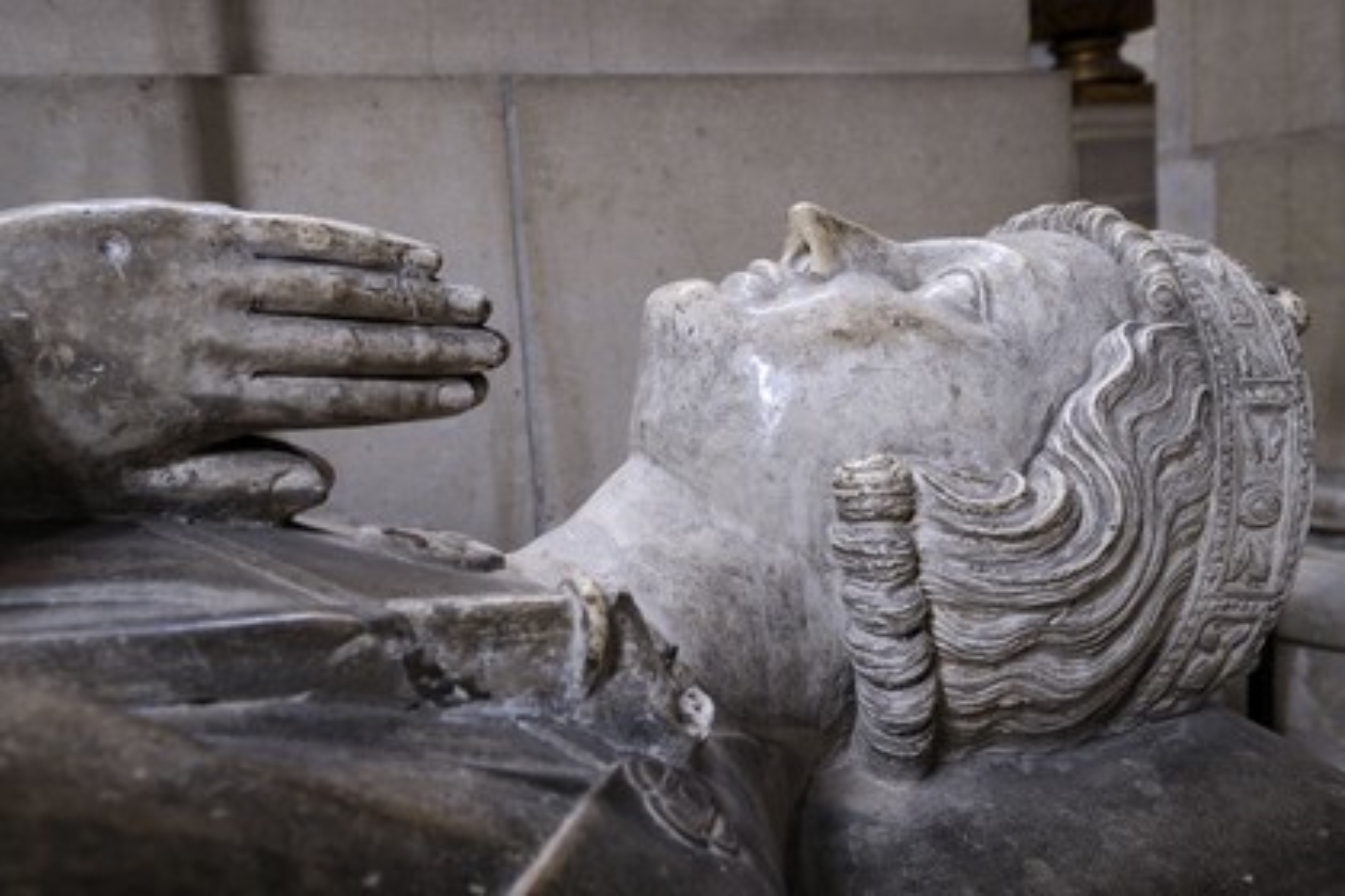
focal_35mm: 34
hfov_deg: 55.8
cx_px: 672
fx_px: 1270
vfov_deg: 38.9
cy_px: 448
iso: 800
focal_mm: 34
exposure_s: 1/13
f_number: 5.6
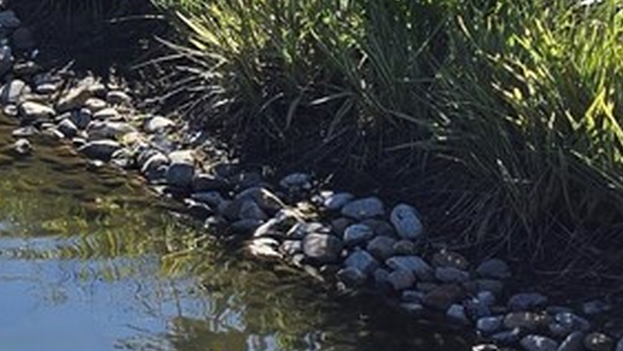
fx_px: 2347
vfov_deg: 8.4
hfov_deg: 12.9
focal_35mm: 142
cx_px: -667
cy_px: -146
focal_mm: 6.3
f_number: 1.7
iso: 12
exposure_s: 1/622
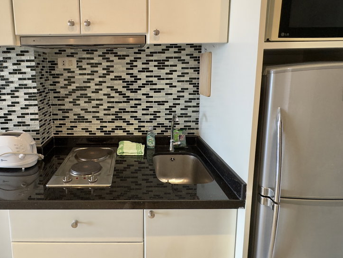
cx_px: 128
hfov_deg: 70.4
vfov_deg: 56.4
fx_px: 238
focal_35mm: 24
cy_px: 102
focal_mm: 2.22
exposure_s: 1/100
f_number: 2.2
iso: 250
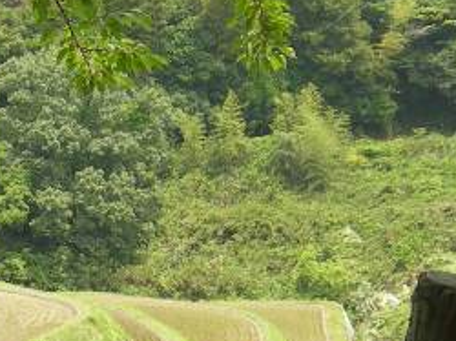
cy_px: 339
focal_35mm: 91
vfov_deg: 15.9
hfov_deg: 20.6
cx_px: -33
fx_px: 1198
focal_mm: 7.8
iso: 50
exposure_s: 1/342
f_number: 2.8
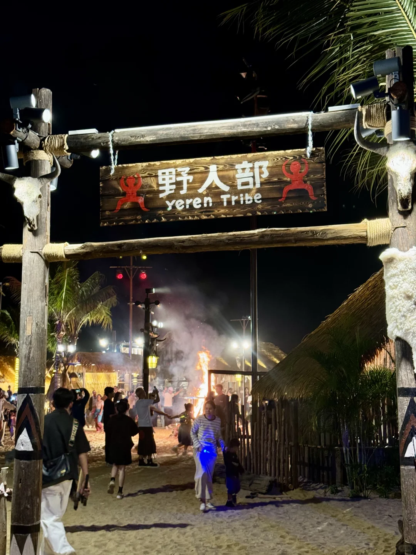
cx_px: 208
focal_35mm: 48
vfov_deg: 39.7
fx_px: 769
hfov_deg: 30.3
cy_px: 278
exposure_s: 1/33
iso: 200
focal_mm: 6.76
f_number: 1.78
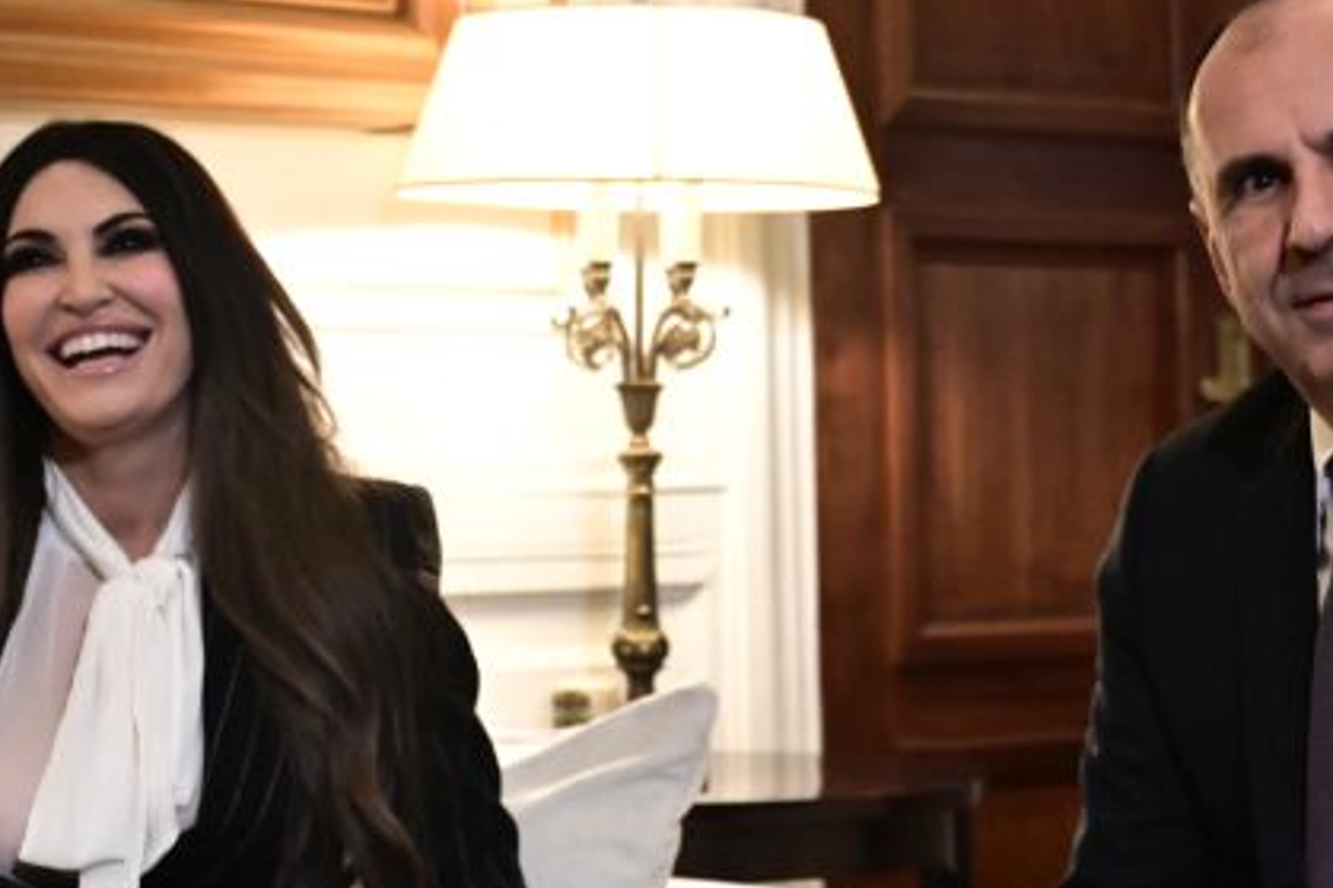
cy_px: 643
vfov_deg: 16.6
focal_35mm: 82
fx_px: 3035
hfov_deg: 24.7
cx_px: 773
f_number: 4
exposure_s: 1/320
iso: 5000
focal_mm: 44
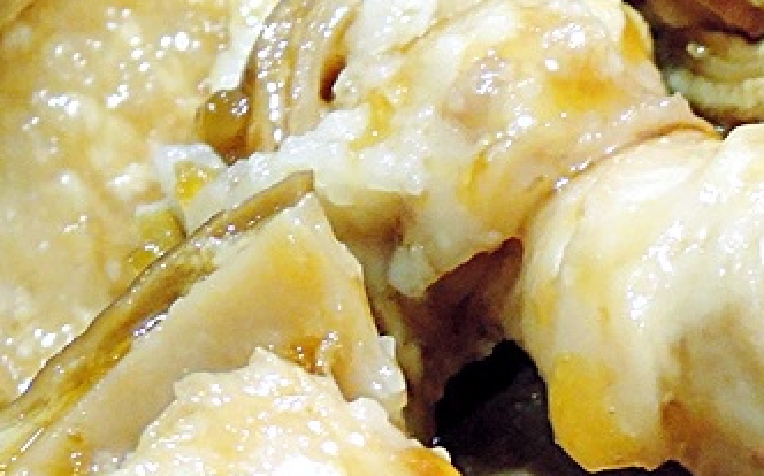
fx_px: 3725
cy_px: 623
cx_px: 1026
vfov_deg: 7.2
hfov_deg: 11.4
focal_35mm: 179
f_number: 3.5
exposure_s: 1/13
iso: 400
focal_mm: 7.5
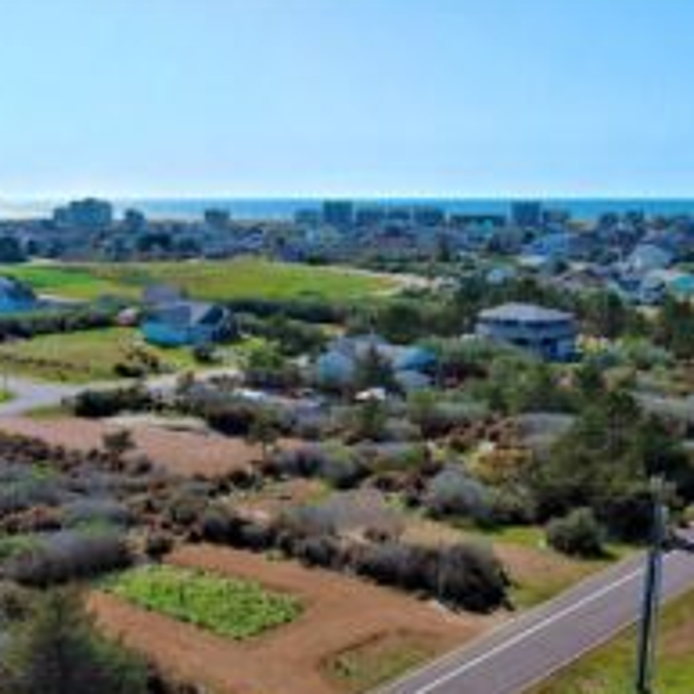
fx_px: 1157
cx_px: 349
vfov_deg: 33.1
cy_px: 469
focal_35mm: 51
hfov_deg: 33.4
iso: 101
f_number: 2.8
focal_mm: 10.57
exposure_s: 1/1767
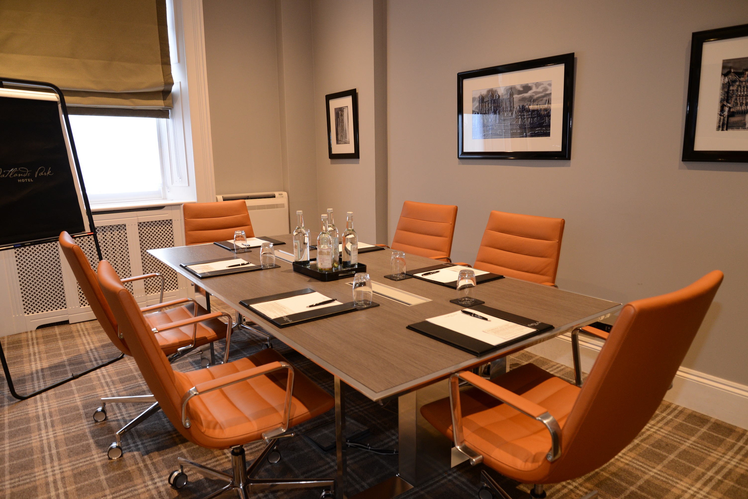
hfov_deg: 73.7
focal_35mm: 24
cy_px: 250
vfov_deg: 53.2
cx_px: 374
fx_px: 499
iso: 1000
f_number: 5
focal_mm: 24
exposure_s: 1/20
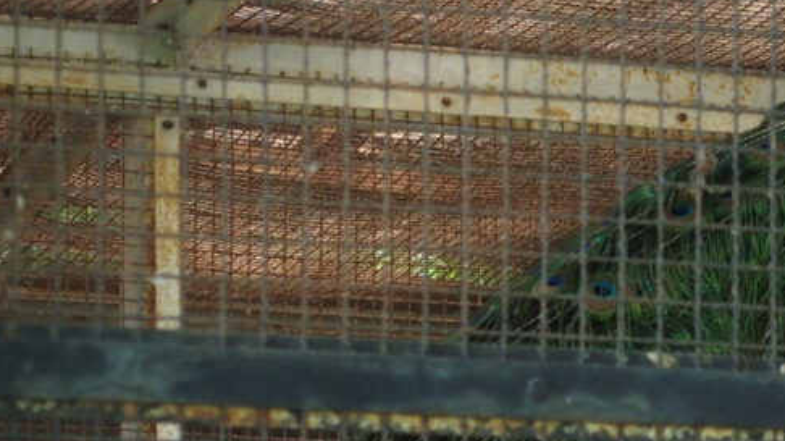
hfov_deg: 9.8
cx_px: 783
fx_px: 4536
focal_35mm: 218
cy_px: 433
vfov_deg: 5.6
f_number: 2.8
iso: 250
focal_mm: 16.1
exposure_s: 1/80
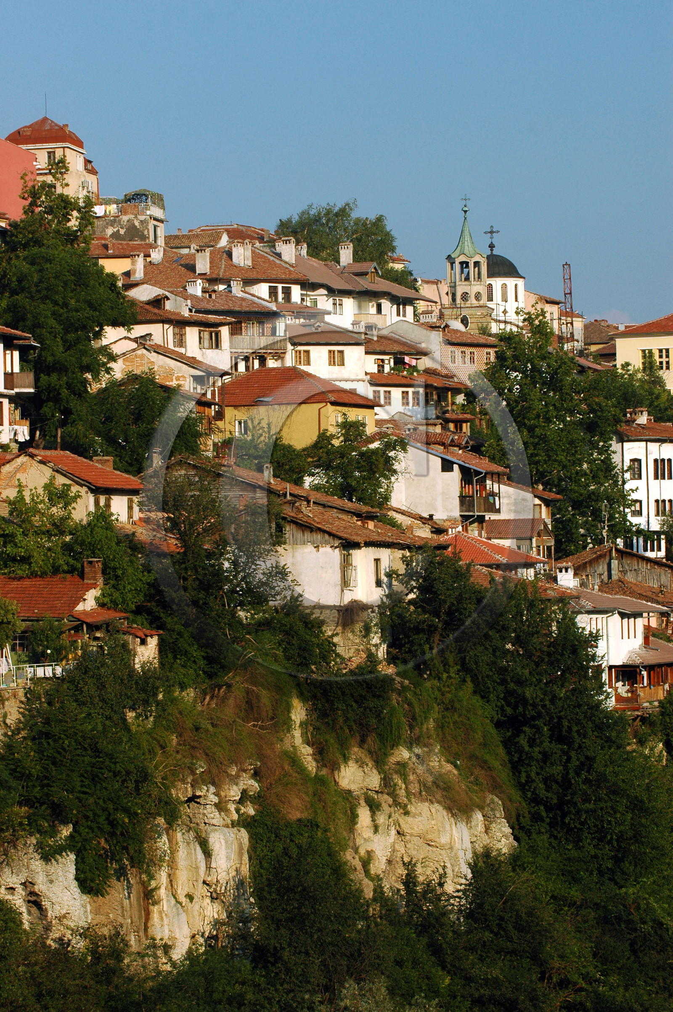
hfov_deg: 9.0
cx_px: 336
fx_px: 4297
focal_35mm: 153
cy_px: 506
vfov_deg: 13.4
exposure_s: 1/160
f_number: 6.3
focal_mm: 102
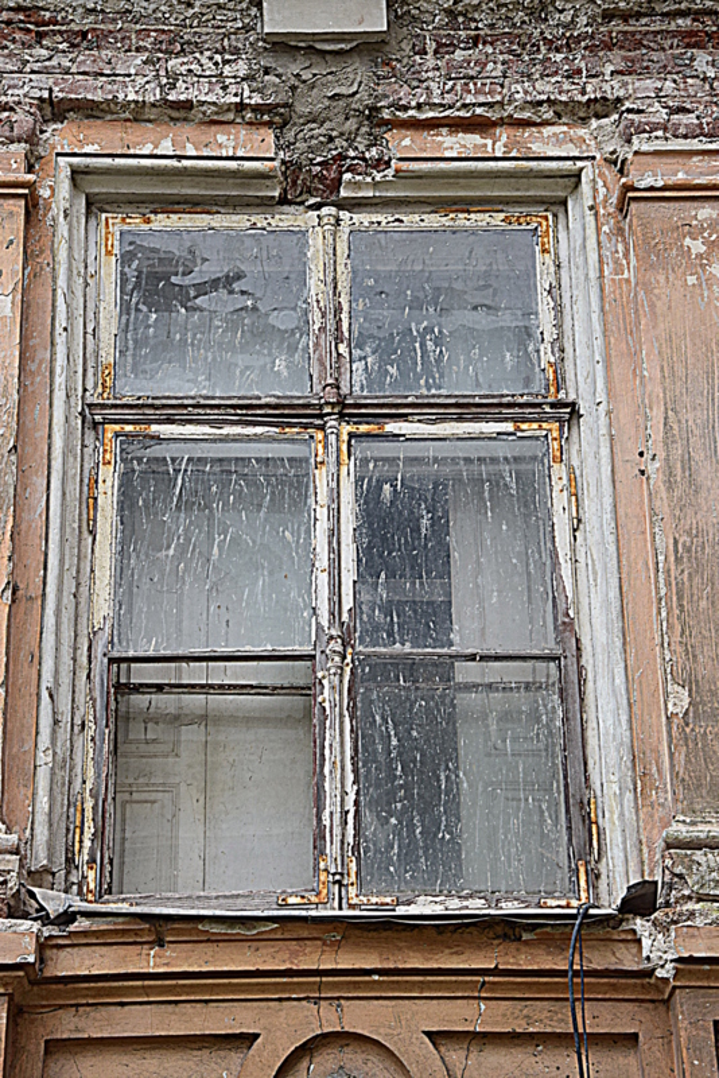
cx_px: 360
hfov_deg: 15.7
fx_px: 2604
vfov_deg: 23.4
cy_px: 539
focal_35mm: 87
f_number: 9
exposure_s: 1/125
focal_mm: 58
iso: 400
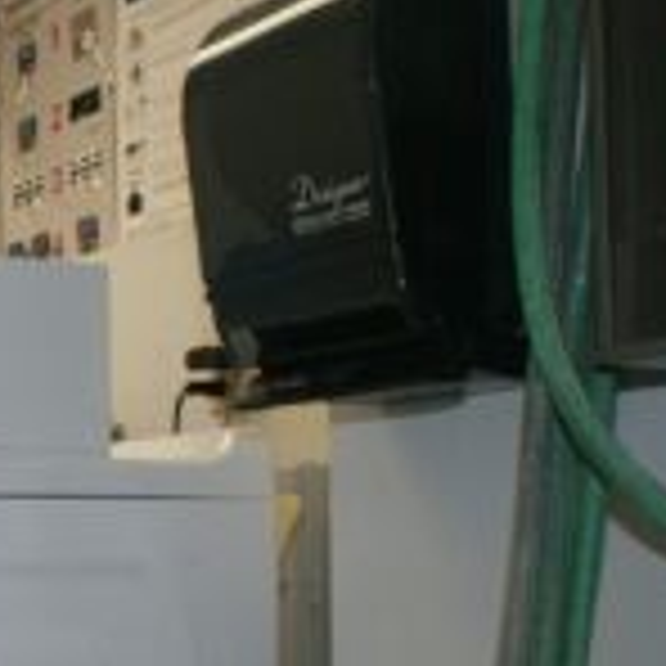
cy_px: 520
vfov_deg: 24.6
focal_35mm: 69
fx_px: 1502
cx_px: -171
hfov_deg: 22.6
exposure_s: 1/80
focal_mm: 20
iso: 400
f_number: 5.6
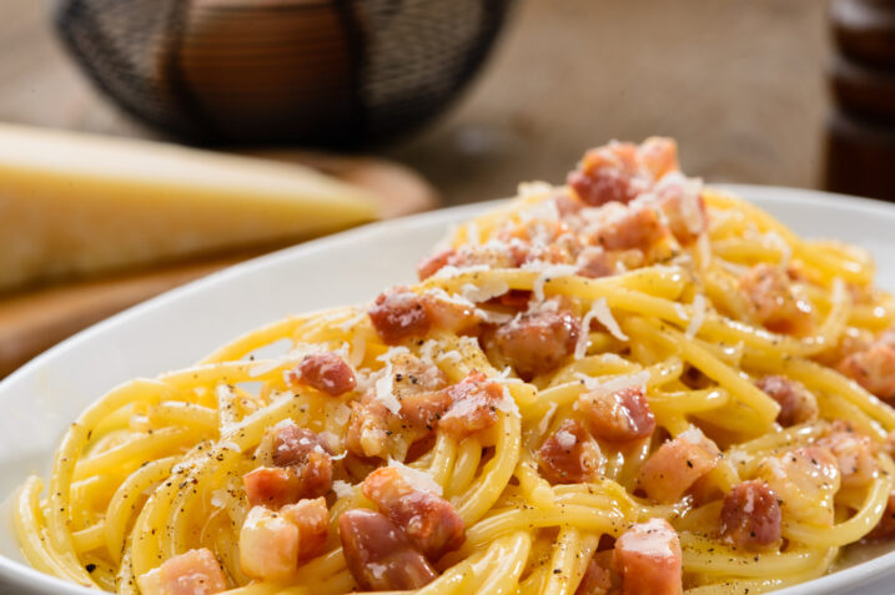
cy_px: 298
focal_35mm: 105
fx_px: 2609
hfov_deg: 19.5
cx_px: 448
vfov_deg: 13.0
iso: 50
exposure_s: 1/100
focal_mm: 105
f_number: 16
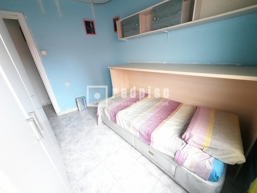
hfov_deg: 106.2
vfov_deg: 89.9
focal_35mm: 13
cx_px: 128
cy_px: 96
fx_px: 97
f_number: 2.2
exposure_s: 1/20
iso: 400
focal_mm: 1.74
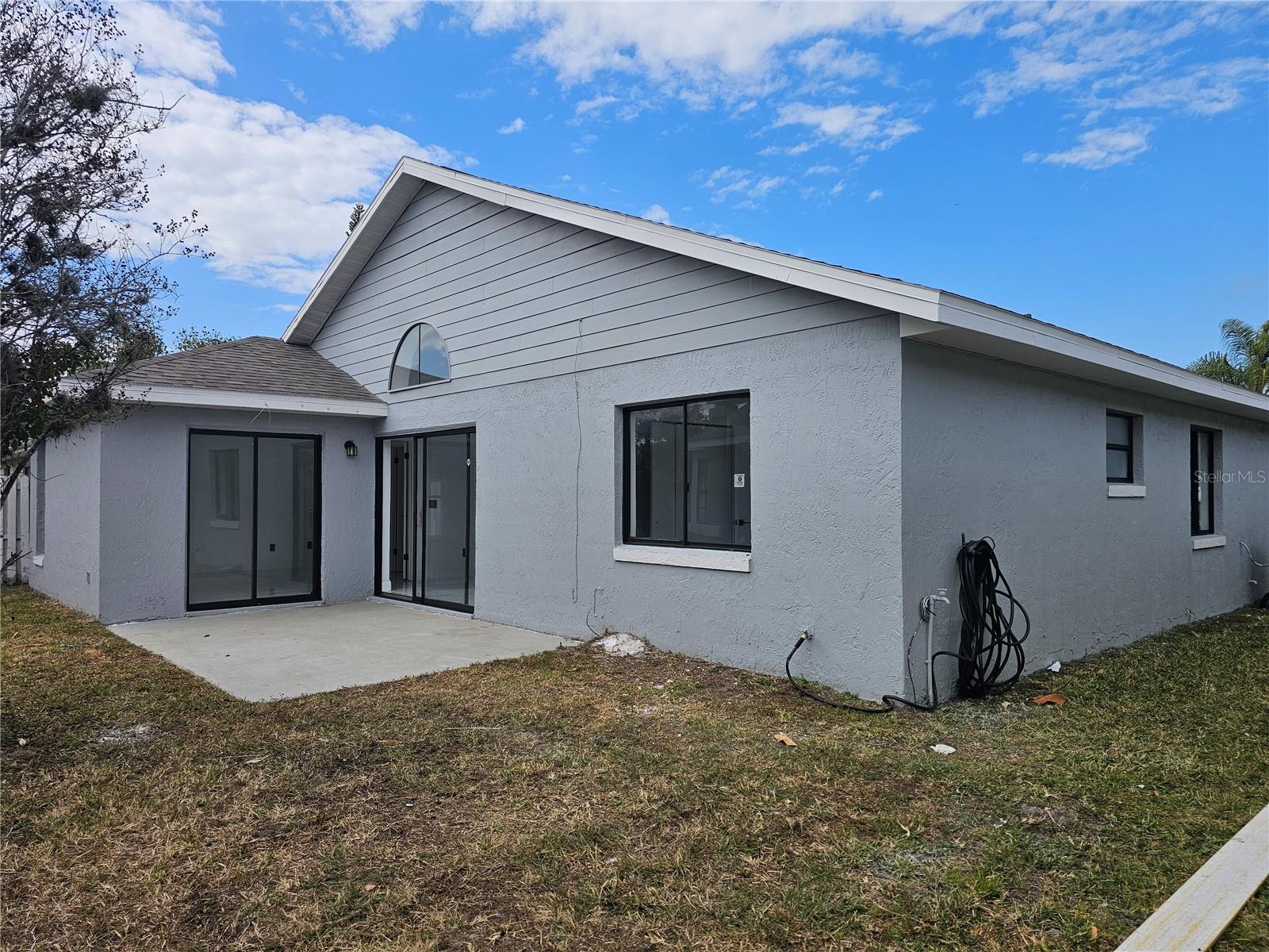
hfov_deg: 73.9
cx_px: 634
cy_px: 476
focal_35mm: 23
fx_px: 843
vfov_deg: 58.9
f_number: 1.7
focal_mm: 6.3
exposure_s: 1/1202
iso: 20
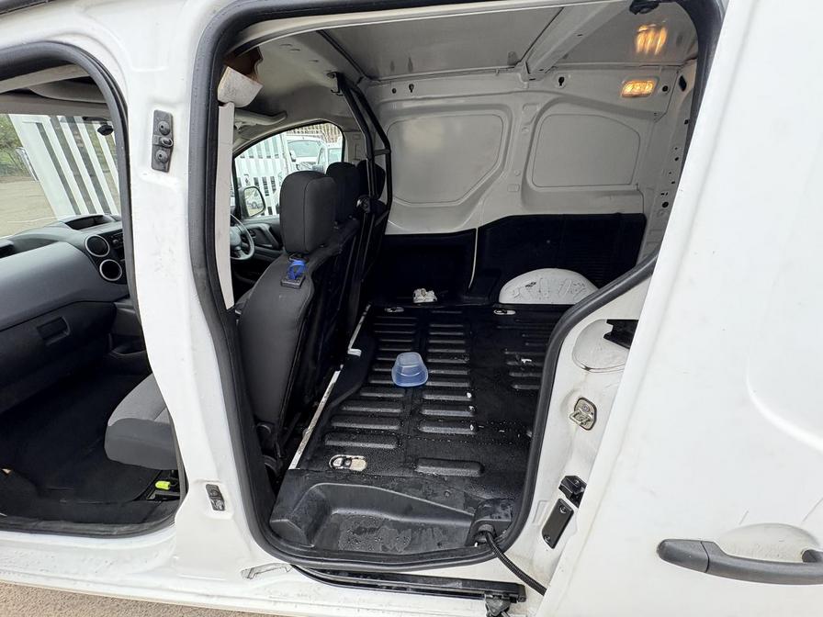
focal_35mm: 14
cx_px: 412
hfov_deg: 102.1
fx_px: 333
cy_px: 308
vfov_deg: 85.7
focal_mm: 2.22
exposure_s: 1/99
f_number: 2.2
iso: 125
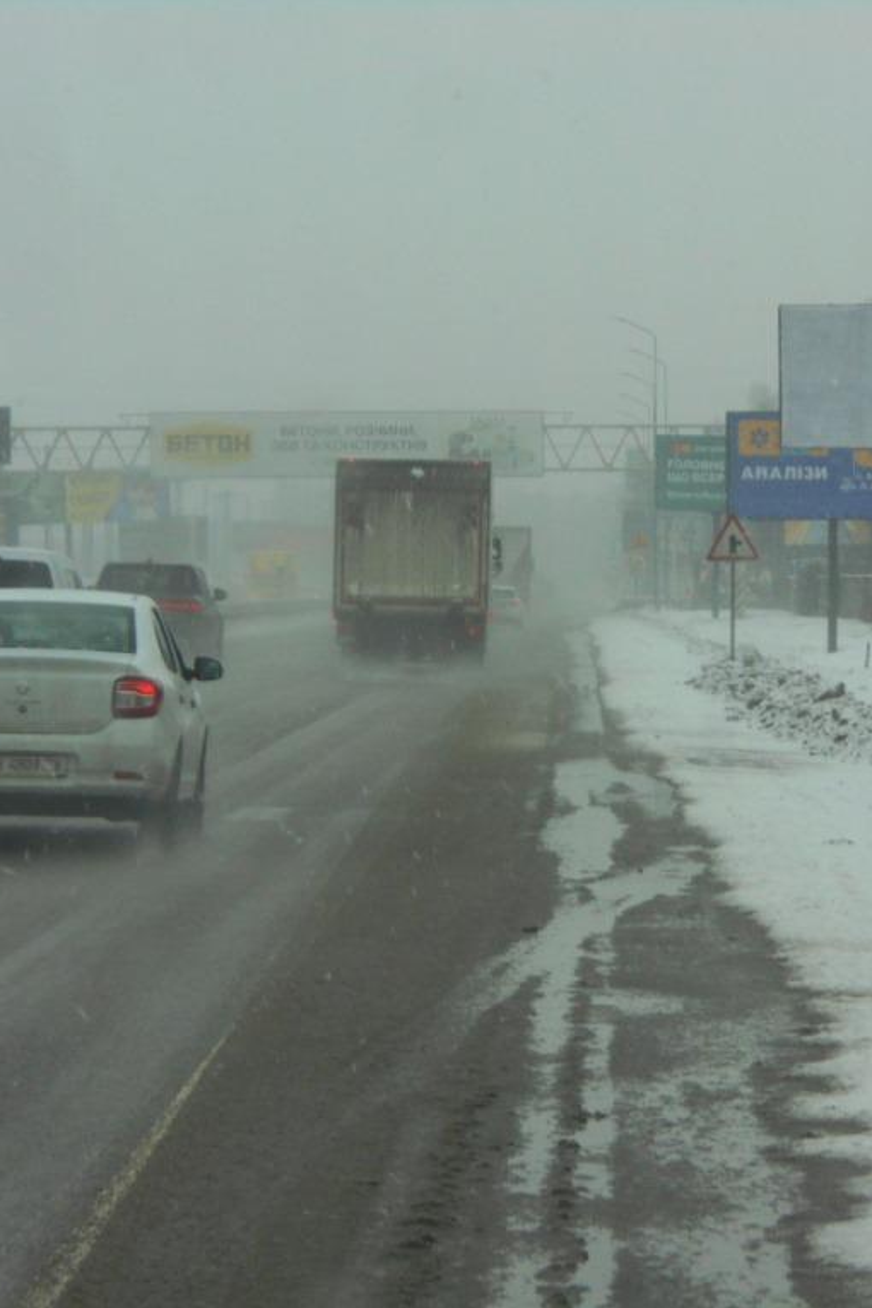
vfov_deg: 11.4
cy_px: 653
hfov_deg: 7.6
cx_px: 438
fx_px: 6576
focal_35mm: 181
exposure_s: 1/125
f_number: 6.5
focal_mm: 23
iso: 125
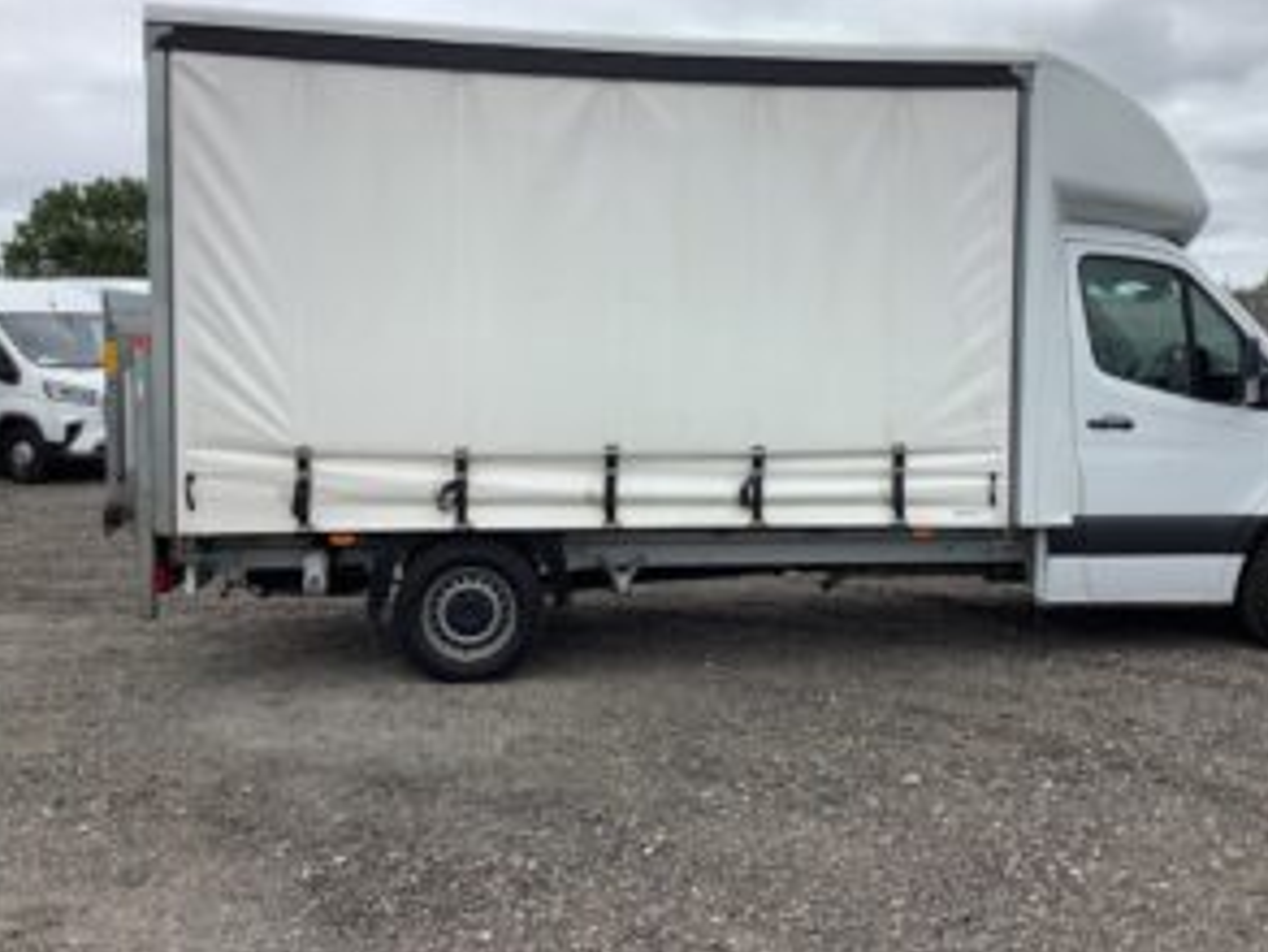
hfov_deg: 49.9
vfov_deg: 38.6
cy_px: 422
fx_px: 1356
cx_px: 736
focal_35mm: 37
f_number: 2.4
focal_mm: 3.3
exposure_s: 1/981
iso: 25
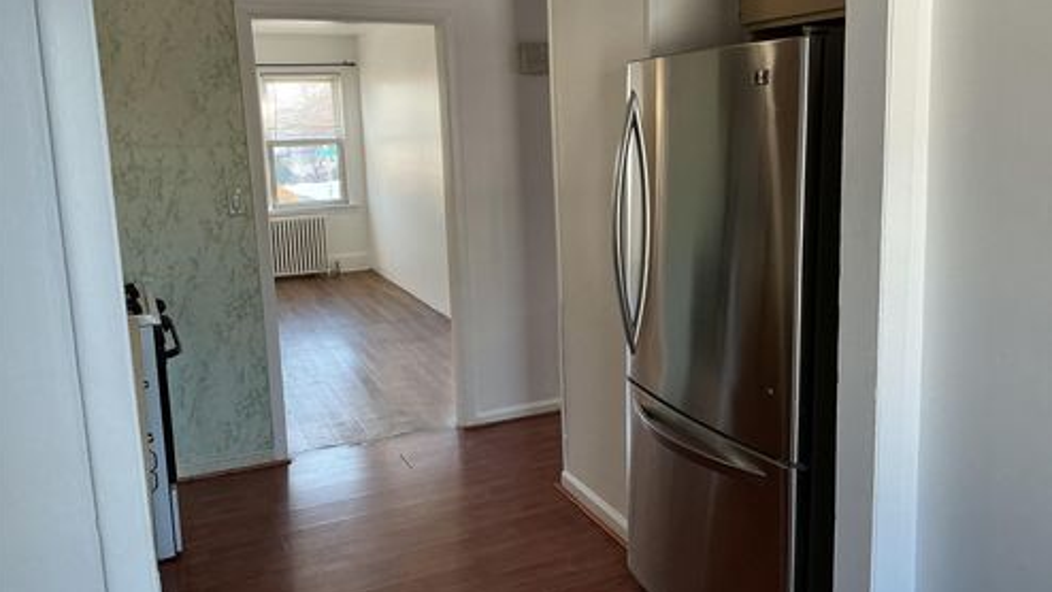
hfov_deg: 61.0
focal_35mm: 32
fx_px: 893
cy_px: 254
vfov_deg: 36.6
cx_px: 524
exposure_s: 1/120
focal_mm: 3
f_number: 1.8
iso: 64
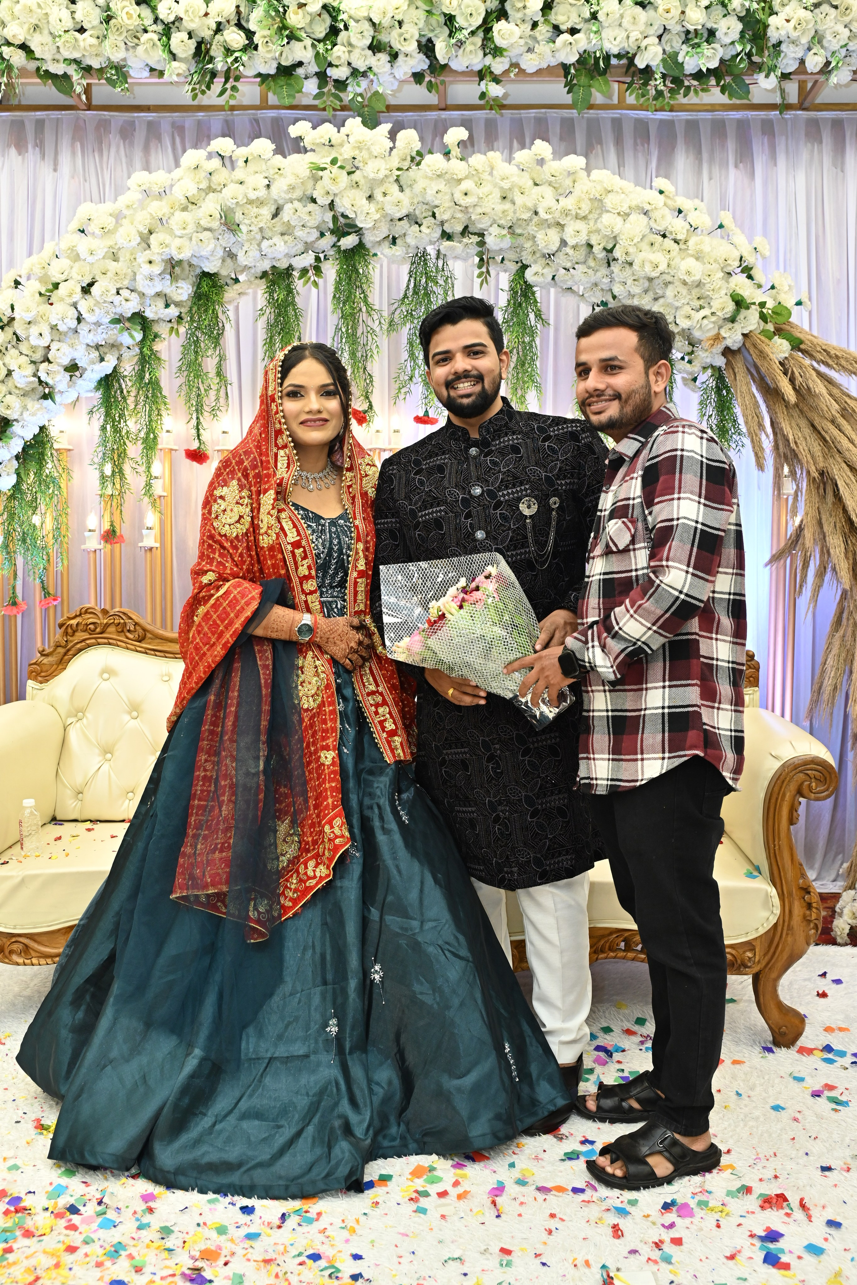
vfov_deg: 55.8
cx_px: 428
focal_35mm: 34
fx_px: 1214
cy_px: 642
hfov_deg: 38.9
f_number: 5.6
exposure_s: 1/200
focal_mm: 34
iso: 800
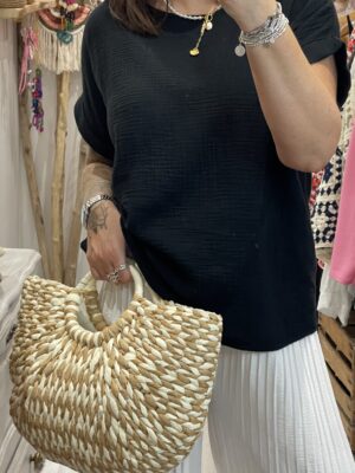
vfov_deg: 30.3
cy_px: 236
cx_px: 178
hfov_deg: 22.9
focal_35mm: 64
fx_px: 875
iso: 250
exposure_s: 1/50
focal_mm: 7.5
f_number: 2.2
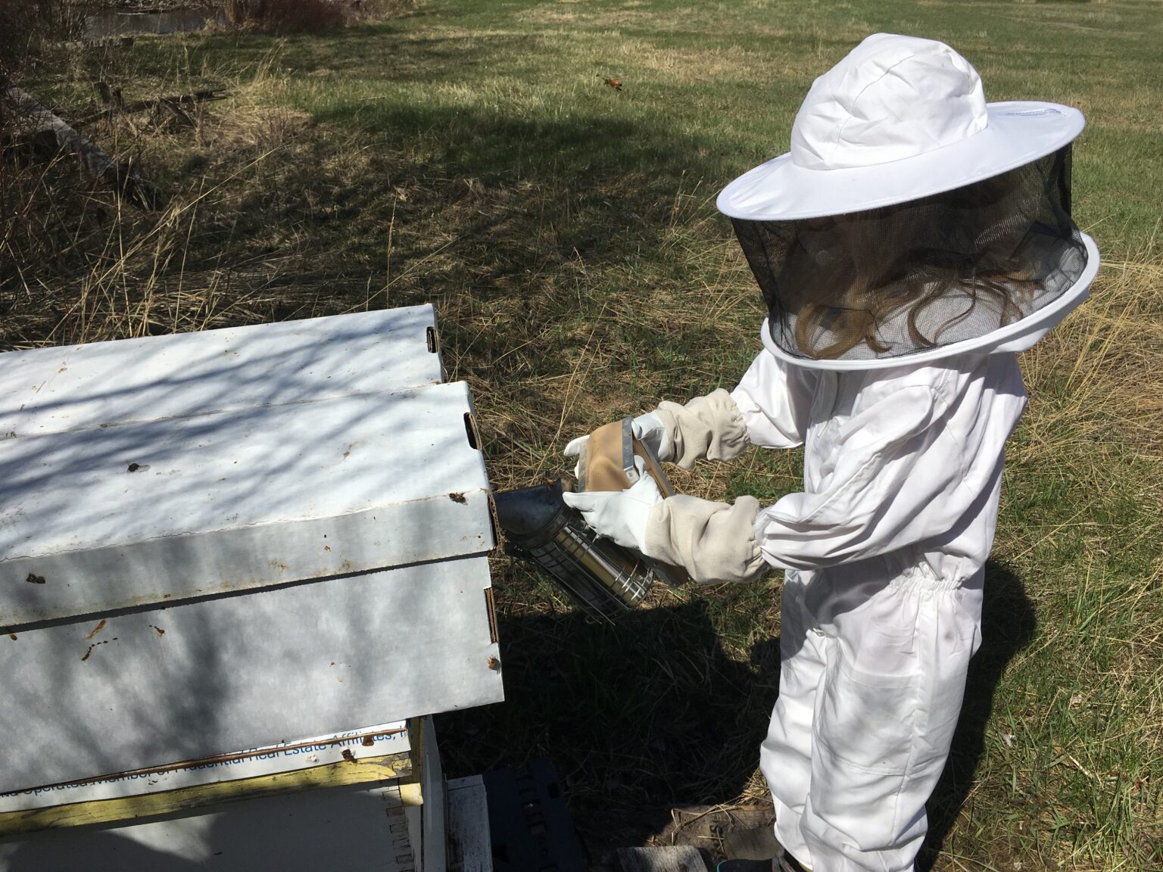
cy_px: 436
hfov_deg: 61.7
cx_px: 582
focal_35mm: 29
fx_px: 974
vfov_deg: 48.2
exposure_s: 1/3205
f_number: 2.2
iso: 25
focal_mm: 4.15
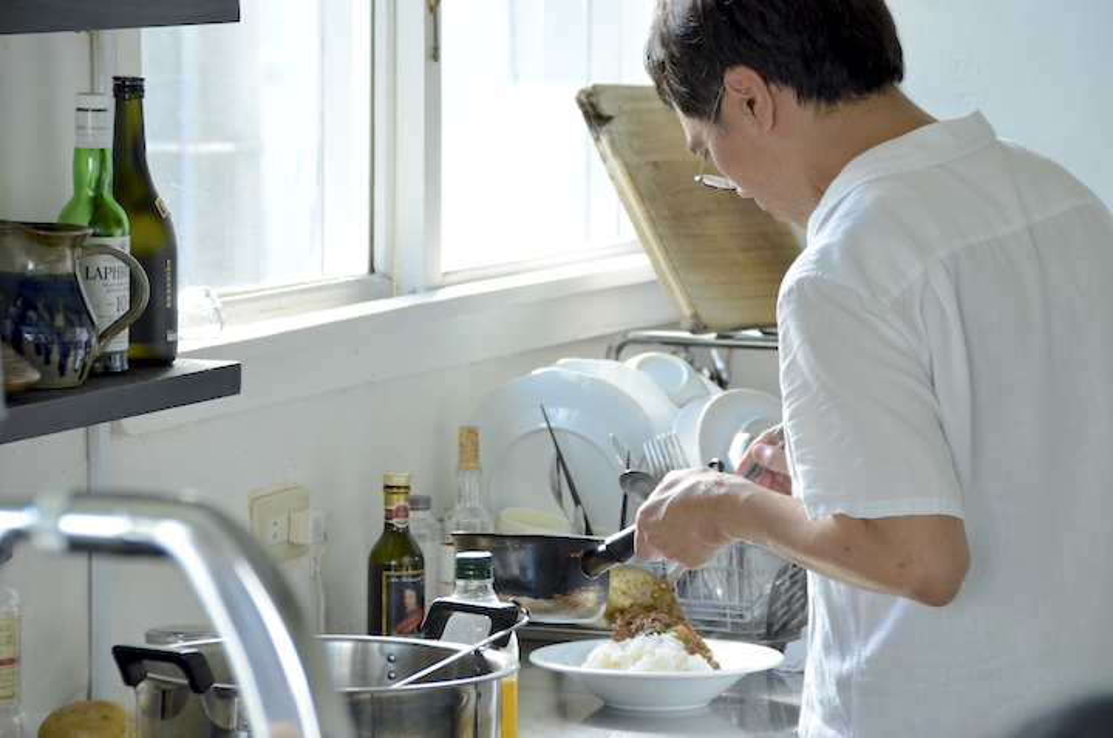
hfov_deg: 10.6
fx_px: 6017
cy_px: 369
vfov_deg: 7.0
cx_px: 556
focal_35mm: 195
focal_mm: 130
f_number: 9
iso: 800
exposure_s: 1/50
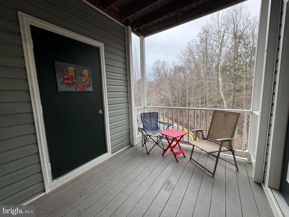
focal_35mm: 14
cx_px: 144
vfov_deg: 85.7
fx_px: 117
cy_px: 108
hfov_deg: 102.1
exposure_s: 1/66
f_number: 2.2
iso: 320
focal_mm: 2.22
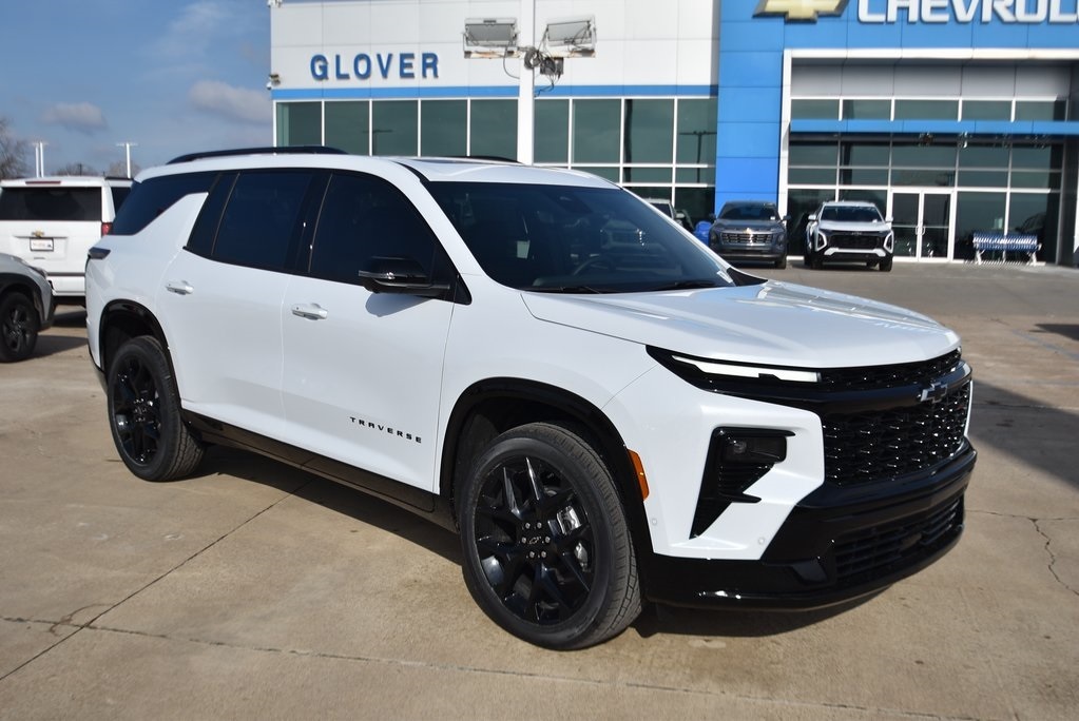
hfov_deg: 53.1
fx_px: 1080
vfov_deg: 36.9
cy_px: 360
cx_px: 540
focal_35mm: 36
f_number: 4.5
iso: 100
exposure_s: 1/1600
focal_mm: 24
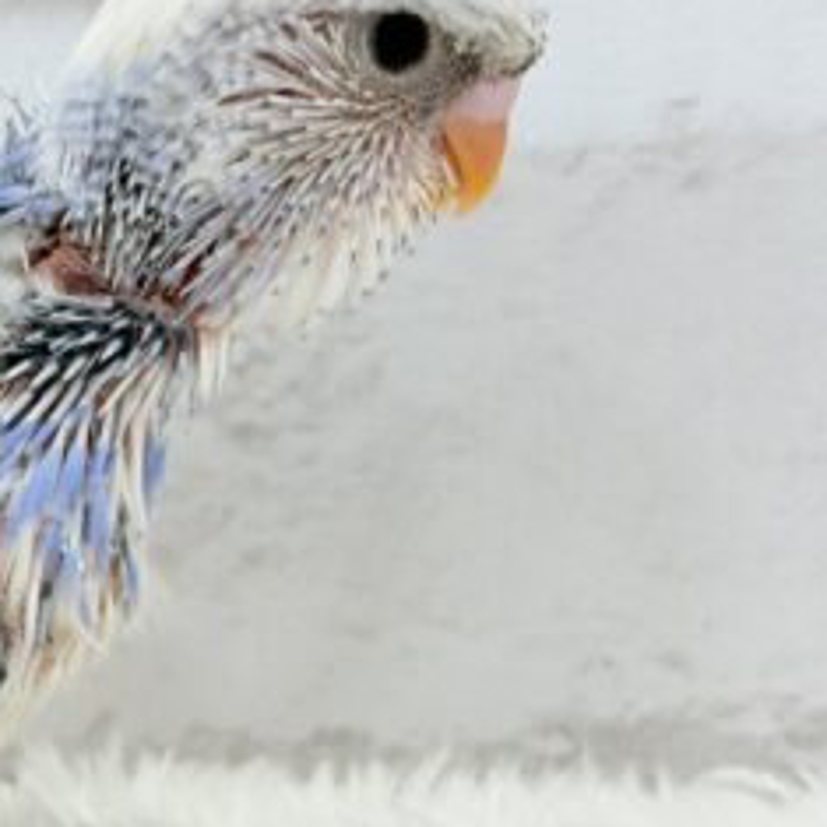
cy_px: 267
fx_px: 3379
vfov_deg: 13.9
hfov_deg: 13.4
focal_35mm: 125
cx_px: -285
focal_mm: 5.96
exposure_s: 1/100
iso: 64
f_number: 1.6
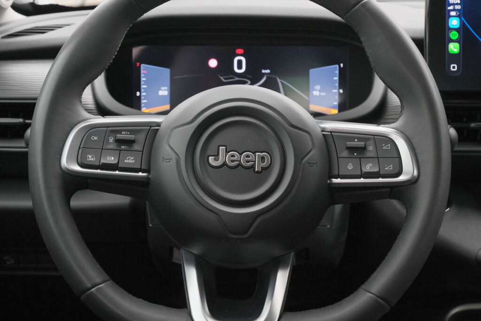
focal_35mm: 68
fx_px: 909
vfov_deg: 20.0
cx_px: 240
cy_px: 160
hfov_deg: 29.7
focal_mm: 45
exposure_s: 1/100
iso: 2000
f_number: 8
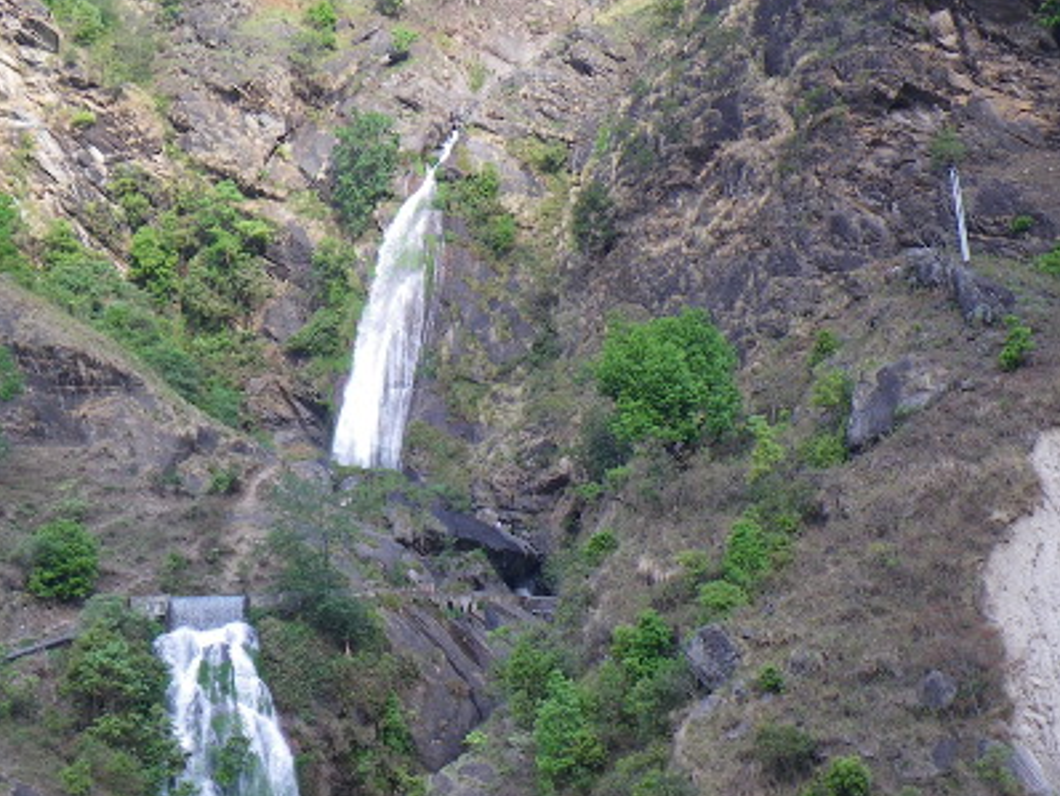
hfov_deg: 32.0
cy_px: 362
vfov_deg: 24.4
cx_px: 388
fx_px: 1838
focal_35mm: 60
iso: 50
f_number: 3.5
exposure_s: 1/80
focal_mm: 5
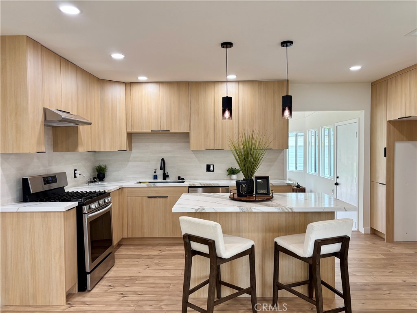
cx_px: 208
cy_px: 156
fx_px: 313
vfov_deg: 53.1
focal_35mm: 26
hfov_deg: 67.3
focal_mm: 5.96
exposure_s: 1/120
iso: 125
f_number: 1.6
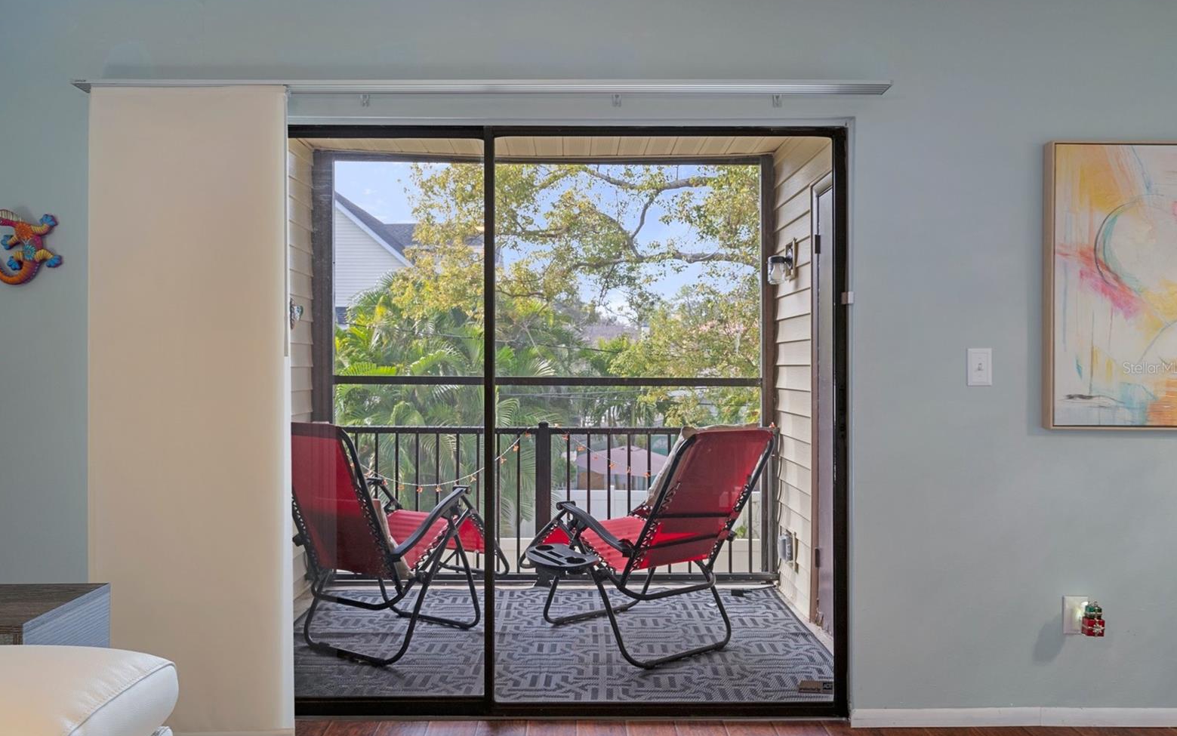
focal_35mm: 23
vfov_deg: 53.0
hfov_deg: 77.1
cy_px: 368
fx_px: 738
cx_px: 586
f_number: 8
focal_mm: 22
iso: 320
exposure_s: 1
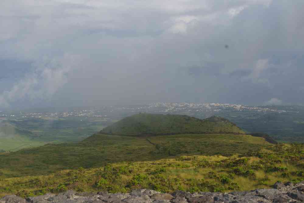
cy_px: 102
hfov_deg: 27.0
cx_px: 152
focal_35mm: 75
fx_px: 633
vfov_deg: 18.2
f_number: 11
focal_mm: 50
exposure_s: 1/80
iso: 200
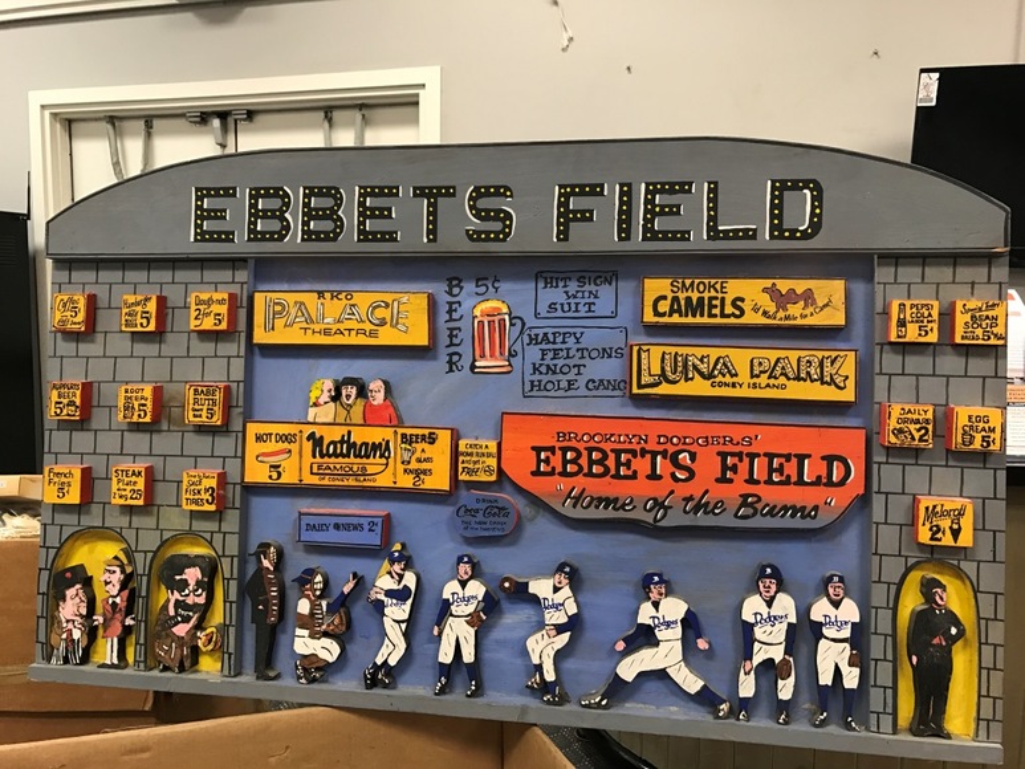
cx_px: 512
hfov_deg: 63.4
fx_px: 829
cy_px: 384
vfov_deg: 49.8
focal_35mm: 28
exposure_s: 1/24
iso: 40
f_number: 1.8
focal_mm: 3.99
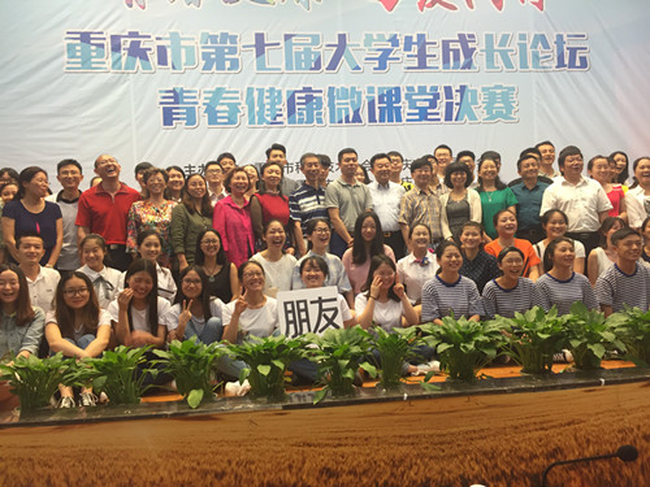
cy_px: 244
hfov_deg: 61.7
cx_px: 325
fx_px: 545
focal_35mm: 29
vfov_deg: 48.2
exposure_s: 1/33
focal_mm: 4.15
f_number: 2.2
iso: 80
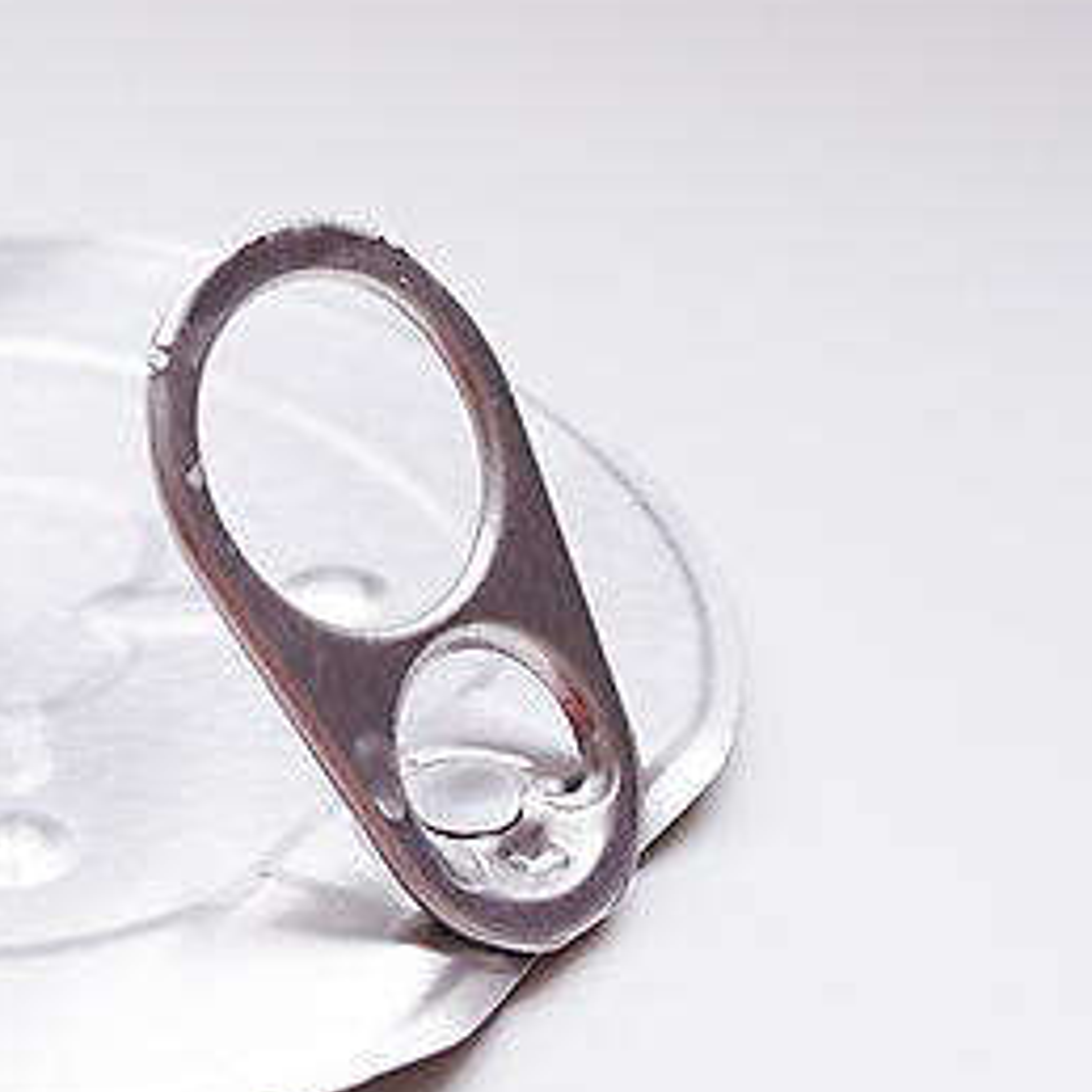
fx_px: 3248
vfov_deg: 19.0
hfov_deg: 18.6
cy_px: 713
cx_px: 23
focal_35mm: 91
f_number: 5.6
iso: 400
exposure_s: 1/60
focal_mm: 25
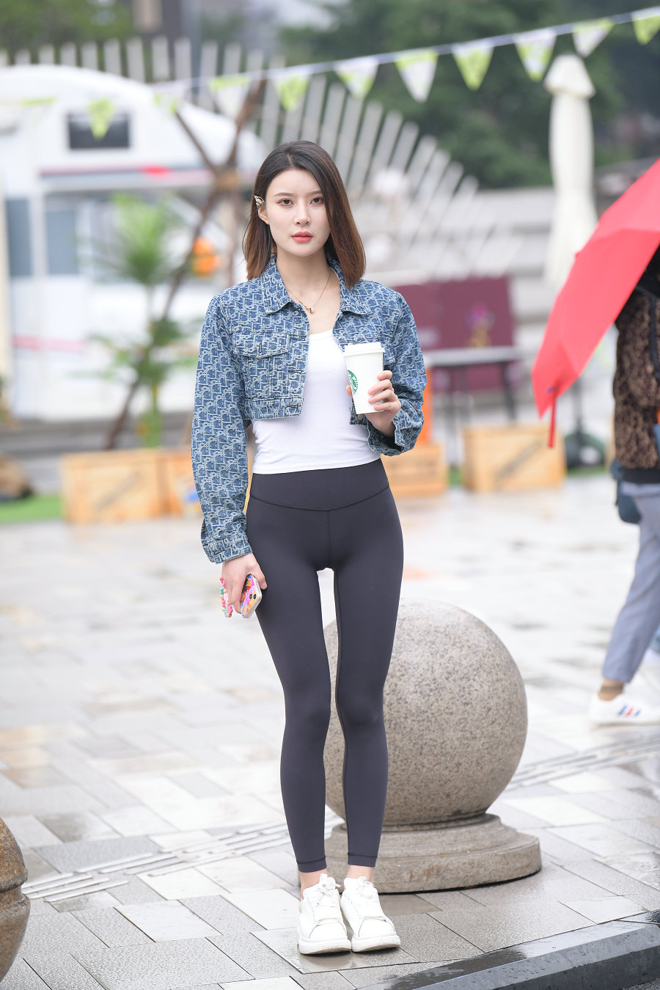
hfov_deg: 8.6
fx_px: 4400
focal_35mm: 160
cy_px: 495
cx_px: 330
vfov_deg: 12.8
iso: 400
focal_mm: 160
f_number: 3.5
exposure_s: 1/500
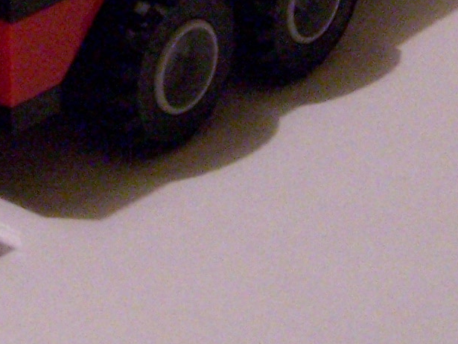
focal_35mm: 180
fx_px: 2383
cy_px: -301
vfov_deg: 7.9
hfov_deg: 10.8
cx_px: -98
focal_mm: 7.1
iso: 400
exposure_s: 1/30
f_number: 2.9
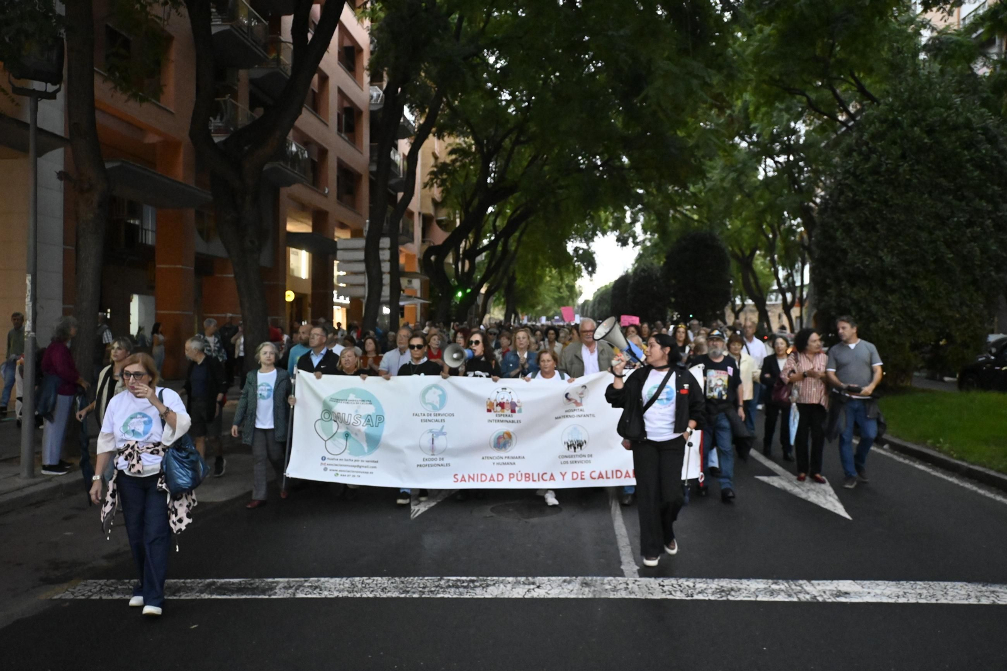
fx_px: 839
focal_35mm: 30
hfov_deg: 61.9
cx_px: 504
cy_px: 336
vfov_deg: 43.6
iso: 5000
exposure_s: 1/250
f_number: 3.8
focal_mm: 20
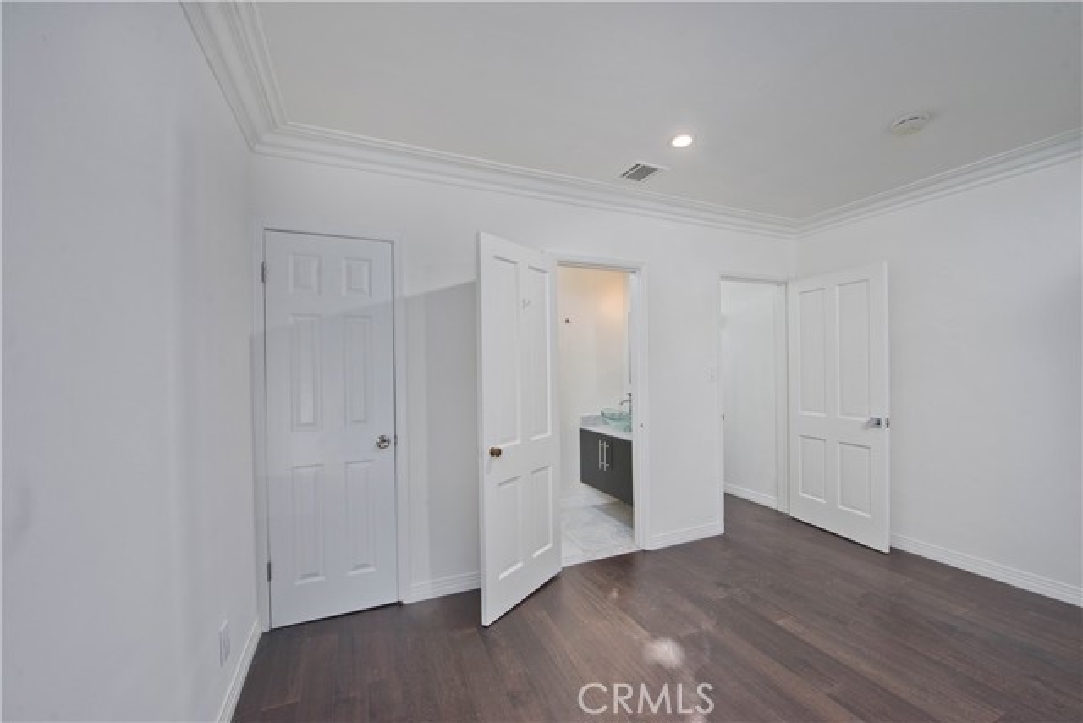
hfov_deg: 104.2
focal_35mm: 14
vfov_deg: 81.2
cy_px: 362
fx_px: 421
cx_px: 542
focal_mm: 14
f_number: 7.1
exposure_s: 1/200
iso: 400
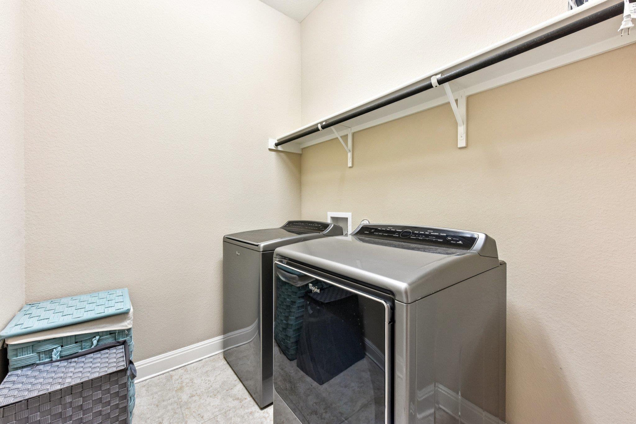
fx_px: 247
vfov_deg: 81.2
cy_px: 212
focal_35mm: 14
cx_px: 318
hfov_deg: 104.3
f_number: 8
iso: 720
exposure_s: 1/15
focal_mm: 14
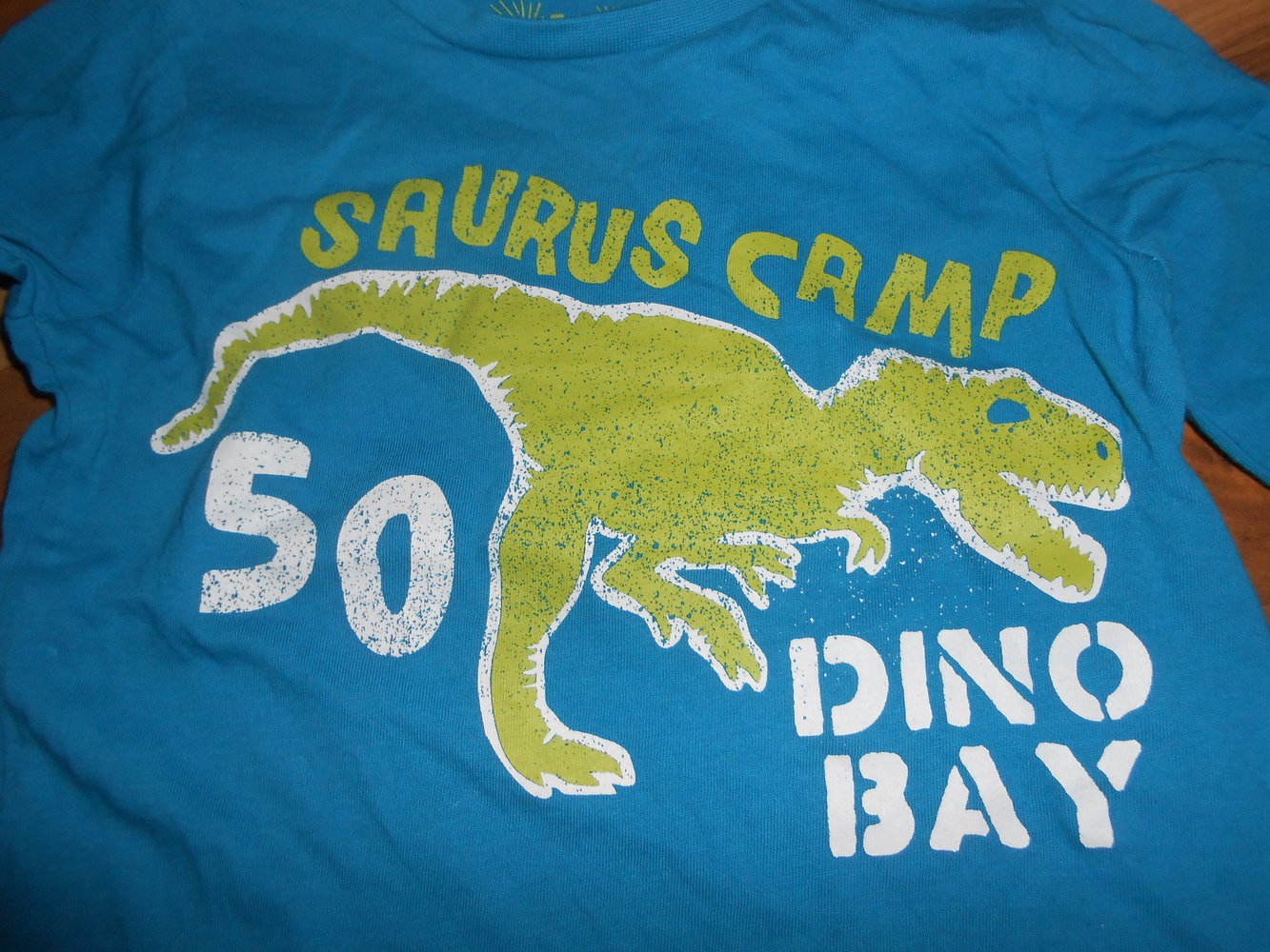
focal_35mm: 26
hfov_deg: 67.3
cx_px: 635
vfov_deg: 53.1
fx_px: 954
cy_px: 476
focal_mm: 4.6
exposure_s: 1/25
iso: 200
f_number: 11.5
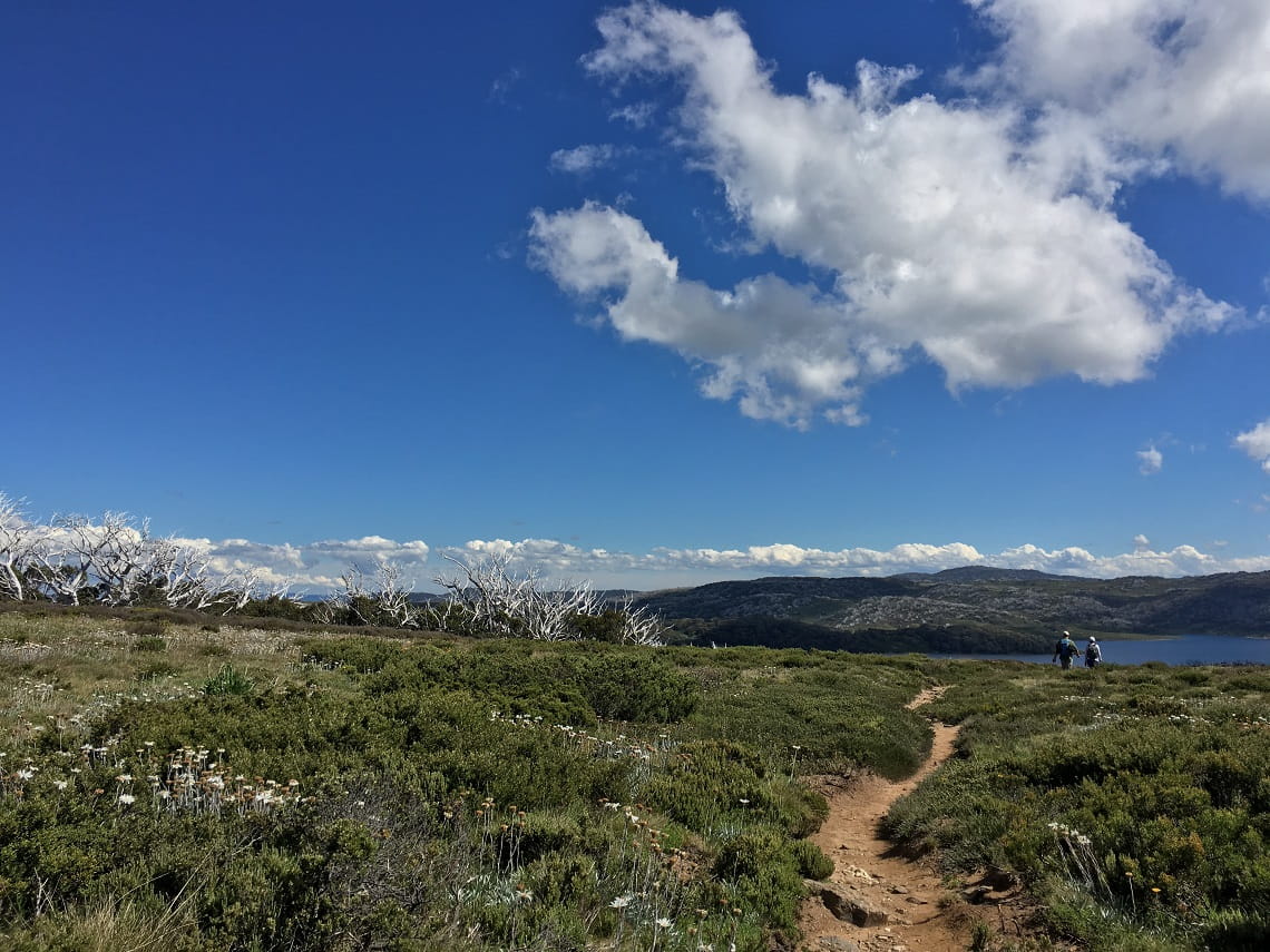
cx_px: 635
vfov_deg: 48.2
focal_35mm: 29
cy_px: 476
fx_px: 1064
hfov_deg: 61.7
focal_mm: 4.15
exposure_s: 1/2653
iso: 25
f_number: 2.2
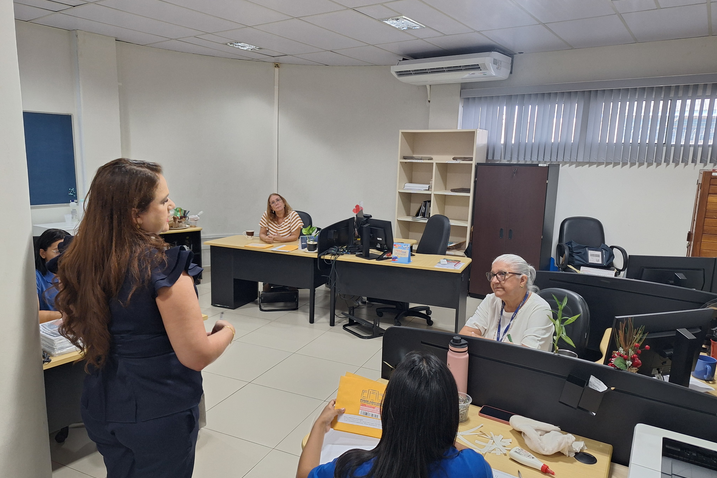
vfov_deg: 53.1
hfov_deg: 73.7
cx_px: 359
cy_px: 248
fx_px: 478
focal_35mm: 24
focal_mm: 5.54
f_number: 1.8
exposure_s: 1/40
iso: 200
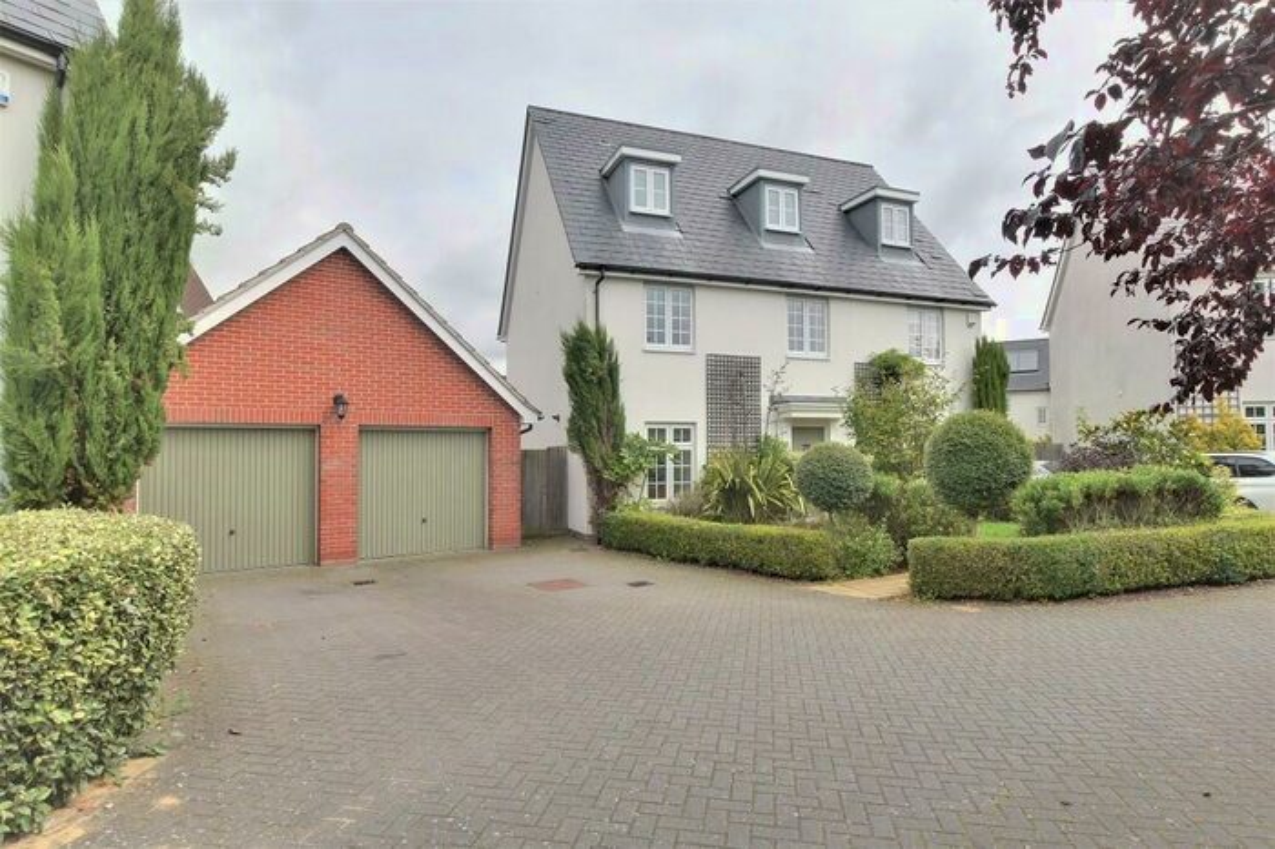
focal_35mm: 15
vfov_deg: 77.3
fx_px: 531
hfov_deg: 100.4
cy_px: 424
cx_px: 638
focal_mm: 10
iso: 100
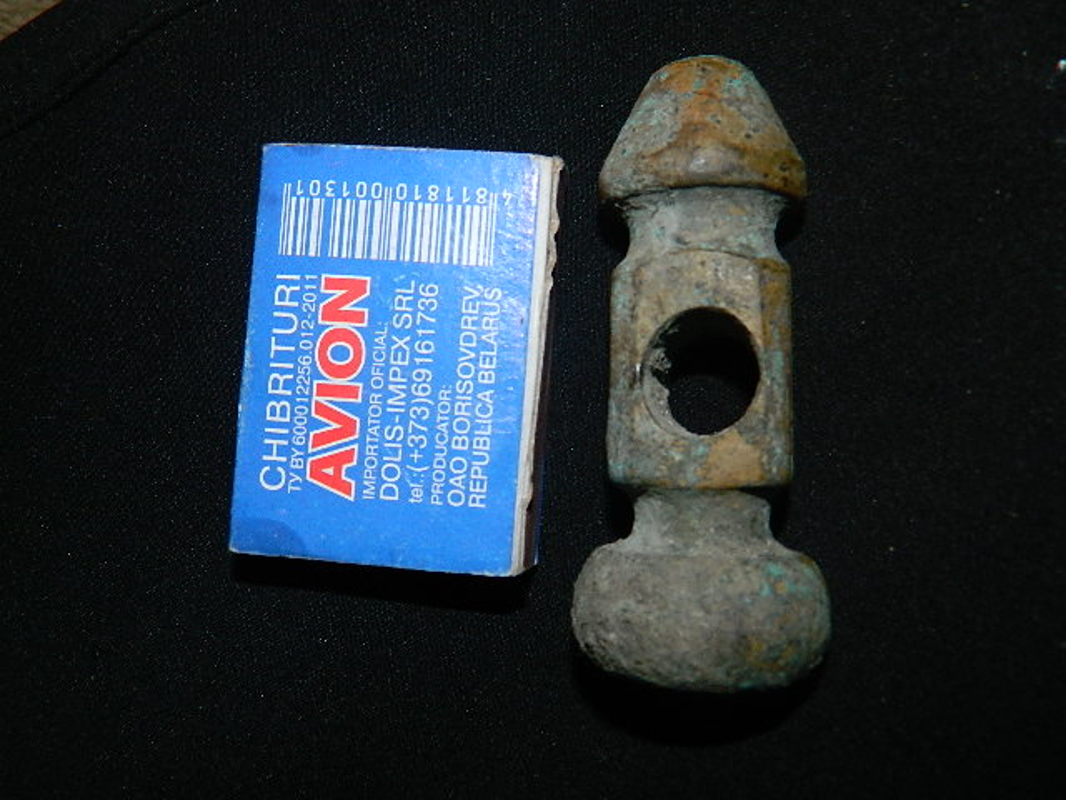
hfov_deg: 52.6
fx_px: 1078
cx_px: 533
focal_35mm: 35
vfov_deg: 40.7
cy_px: 400
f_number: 9.4
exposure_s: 1/40
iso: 200
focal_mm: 6.2
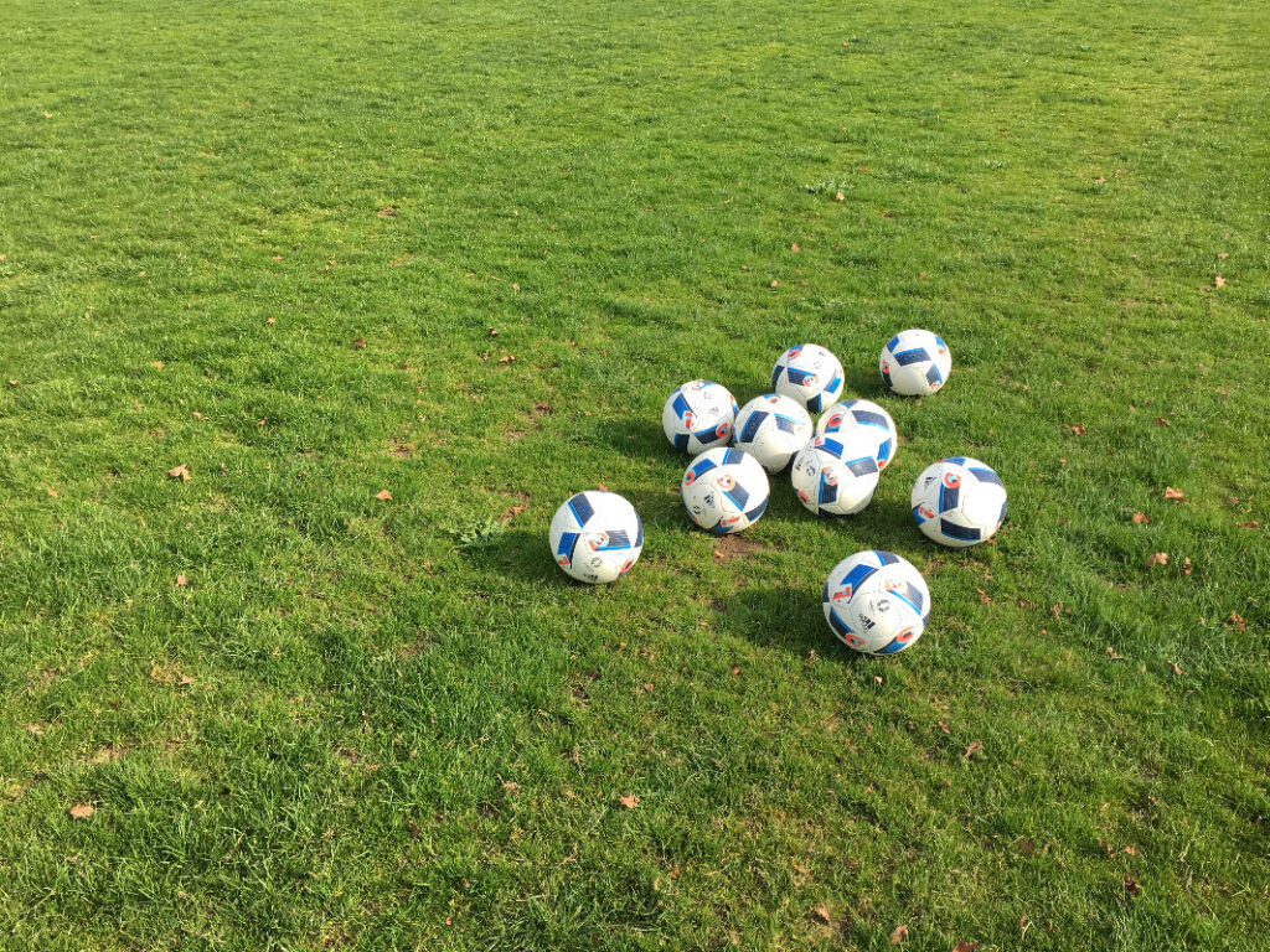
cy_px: 476
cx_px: 635
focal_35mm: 29
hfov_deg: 61.7
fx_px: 1064
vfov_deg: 48.2
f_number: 2.2
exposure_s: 1/855
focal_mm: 4.15
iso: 25
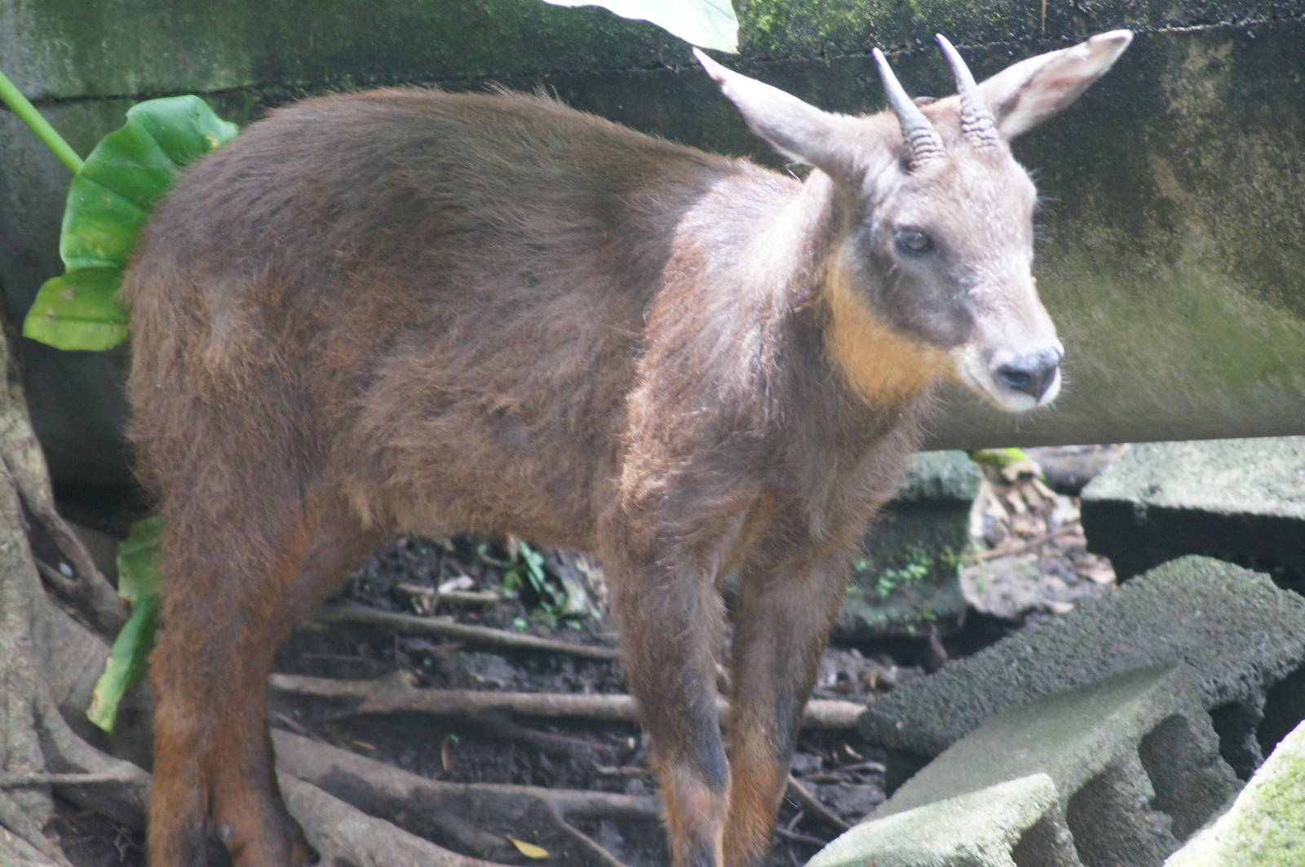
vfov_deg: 4.6
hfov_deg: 6.9
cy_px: 434
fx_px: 10863
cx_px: 652
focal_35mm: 300
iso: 1600
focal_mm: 200
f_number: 5.6
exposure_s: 1/80
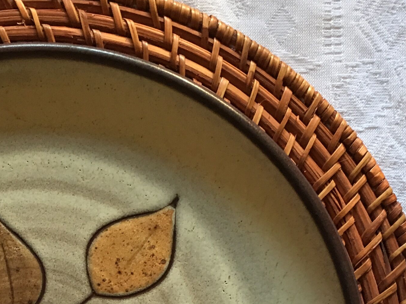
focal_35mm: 87
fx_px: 1020
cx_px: 85
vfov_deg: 16.1
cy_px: 394
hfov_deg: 22.2
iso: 100
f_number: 2.2
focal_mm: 4.15
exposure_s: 1/33
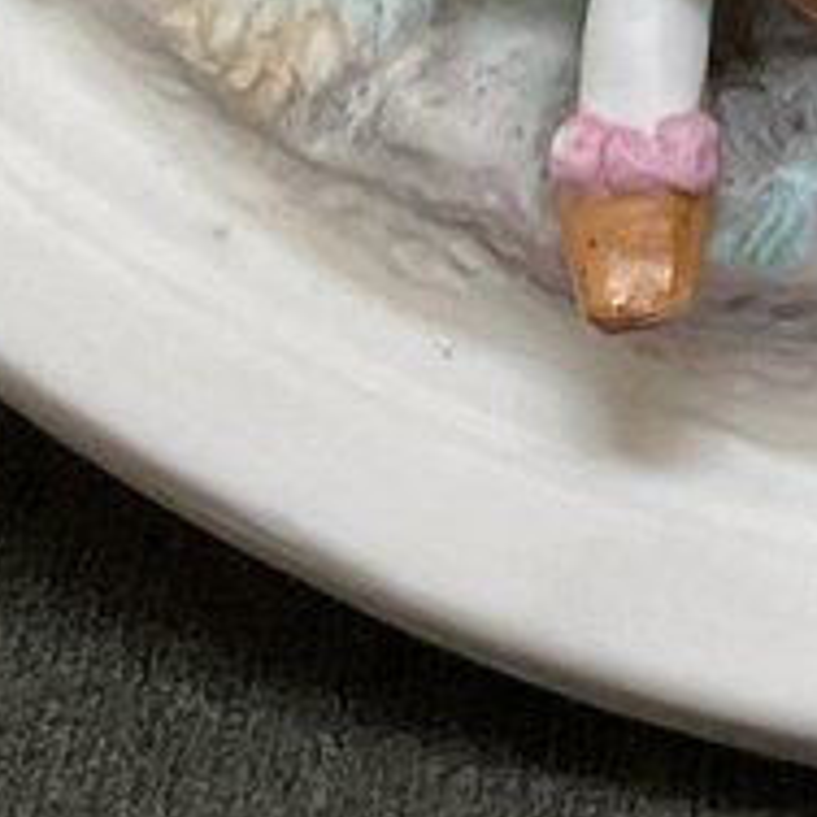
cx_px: 1136
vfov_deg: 7.8
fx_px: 5501
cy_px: -1197
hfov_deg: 8.3
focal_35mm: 206
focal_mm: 3
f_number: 1.8
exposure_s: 1/60
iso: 80
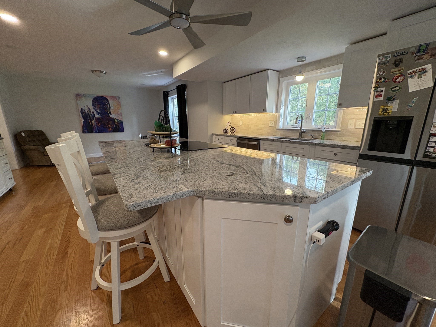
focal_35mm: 14
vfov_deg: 85.7
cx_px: 218
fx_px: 176
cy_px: 164
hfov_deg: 102.1
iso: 200
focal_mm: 2.22
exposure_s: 1/120
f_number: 2.2
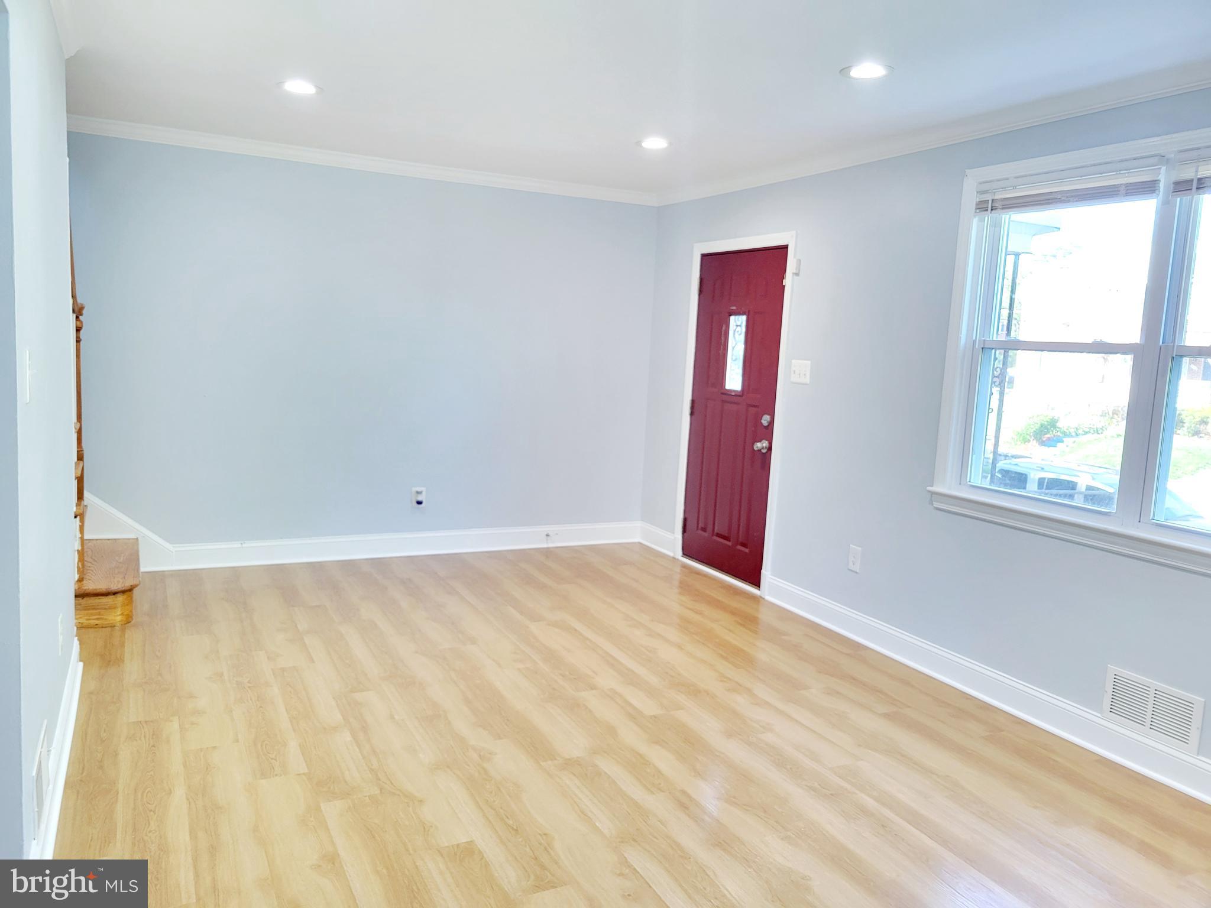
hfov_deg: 67.3
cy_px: 454
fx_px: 910
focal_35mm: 26
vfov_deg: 53.1
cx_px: 606
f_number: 1.8
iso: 200
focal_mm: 5.4
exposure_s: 1/40
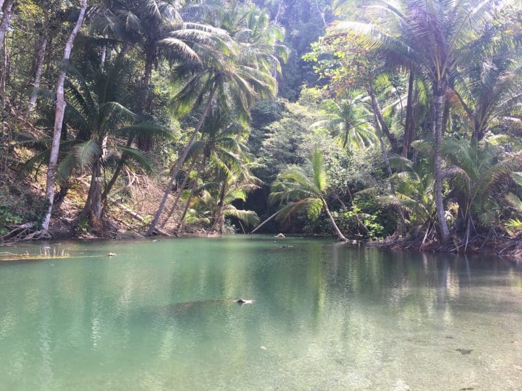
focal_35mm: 29
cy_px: 196
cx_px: 261
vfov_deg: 48.2
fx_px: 437
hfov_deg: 61.7
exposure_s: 1/169
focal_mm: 4.15
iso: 25
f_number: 2.2
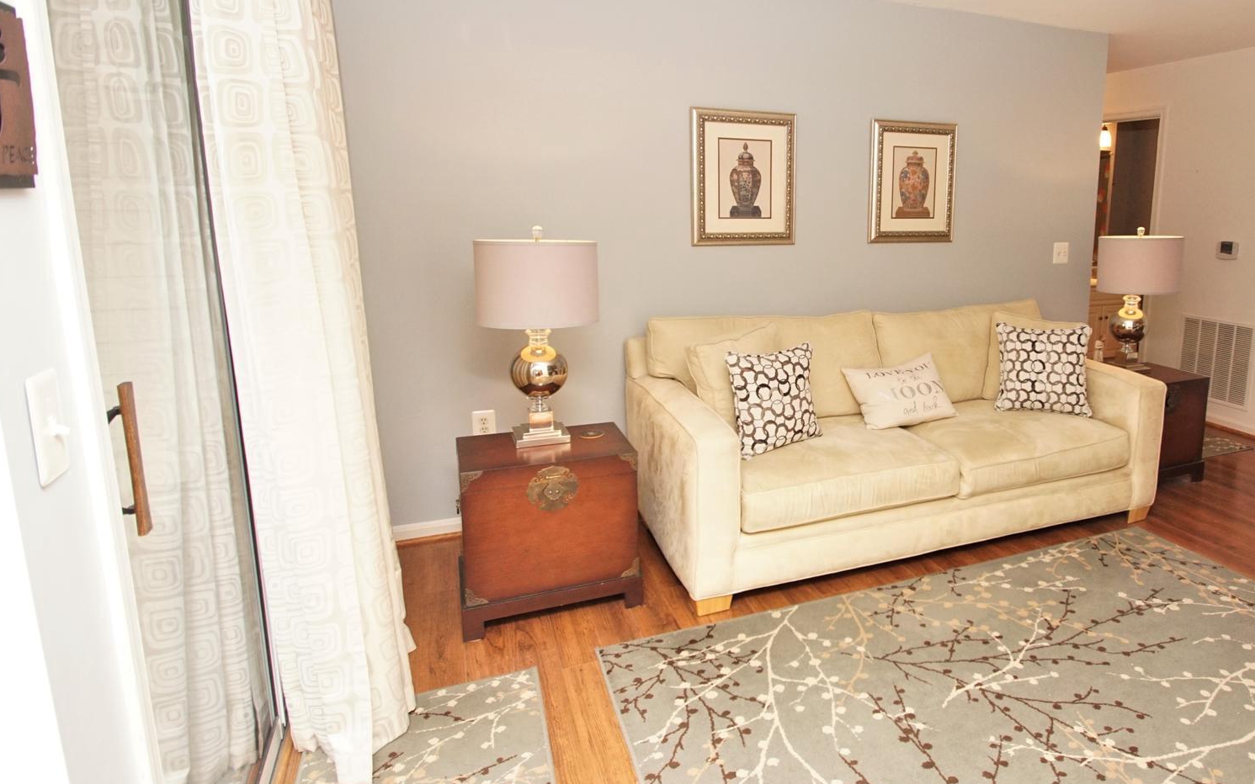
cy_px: 330
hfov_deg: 79.2
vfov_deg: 57.0
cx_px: 851
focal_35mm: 21
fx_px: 718
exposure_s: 1/125
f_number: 4.5
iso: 800
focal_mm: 10
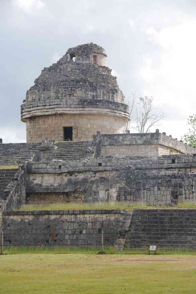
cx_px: 98
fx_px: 796
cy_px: 147
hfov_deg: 14.0
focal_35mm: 98
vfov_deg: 20.9
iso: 200
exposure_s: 1/100
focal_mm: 65
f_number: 8
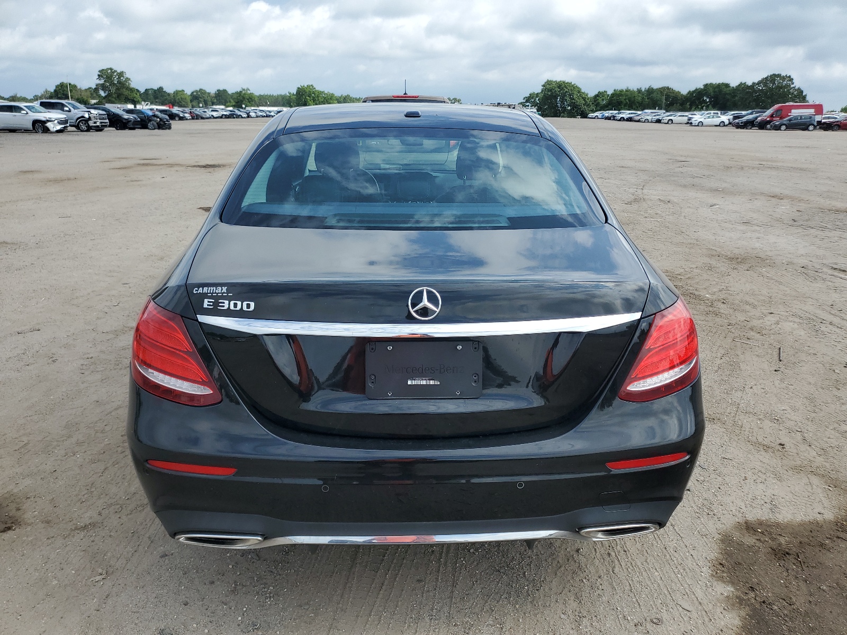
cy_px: 318
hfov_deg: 67.3
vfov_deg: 53.1
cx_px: 424
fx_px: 636
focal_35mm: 26
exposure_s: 1/2500
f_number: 1.5
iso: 50
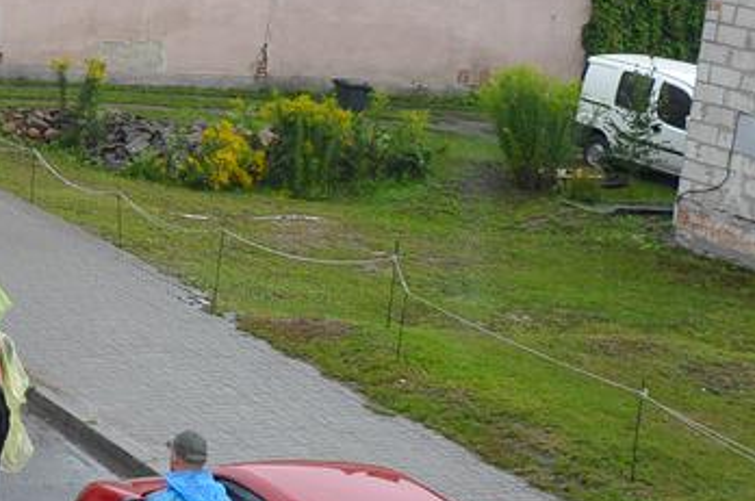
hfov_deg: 18.4
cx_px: -126
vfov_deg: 12.8
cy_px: 168
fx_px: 2225
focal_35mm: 106
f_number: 7.1
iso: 800
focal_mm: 29
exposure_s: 1/200
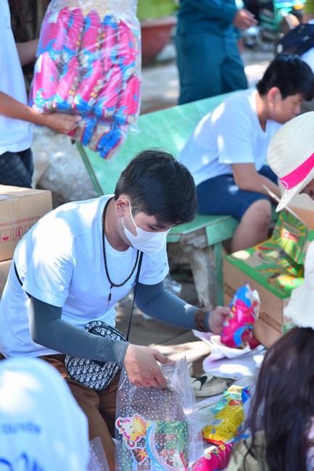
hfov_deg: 12.4
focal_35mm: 110
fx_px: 1440
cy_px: 236
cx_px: 157
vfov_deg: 18.6
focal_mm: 110
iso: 200
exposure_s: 1/160
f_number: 4.5
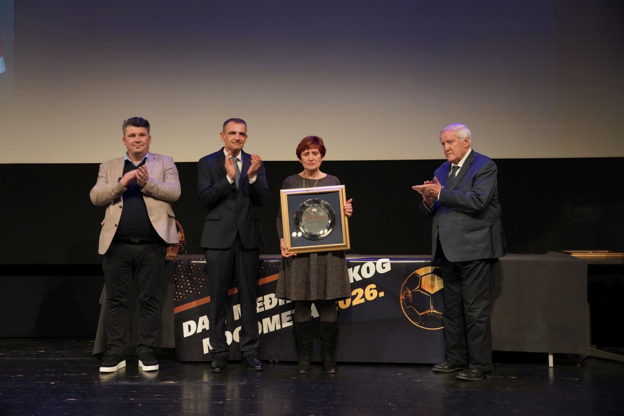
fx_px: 707
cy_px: 208
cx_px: 312
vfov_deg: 32.8
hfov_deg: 47.6
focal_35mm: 41
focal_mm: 27.2
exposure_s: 1/100
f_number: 2.8
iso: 1250
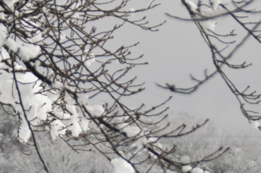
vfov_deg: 3.3
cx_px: 40
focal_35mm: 416
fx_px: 3012
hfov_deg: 5.0
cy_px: 166
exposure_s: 1/800
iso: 200
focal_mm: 100
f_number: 7.1
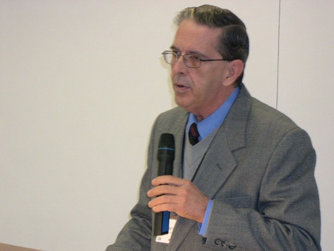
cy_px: 126
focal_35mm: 114
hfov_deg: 17.3
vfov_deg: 13.0
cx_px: 167
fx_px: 1100
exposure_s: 1/30
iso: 400
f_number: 4.9
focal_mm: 24
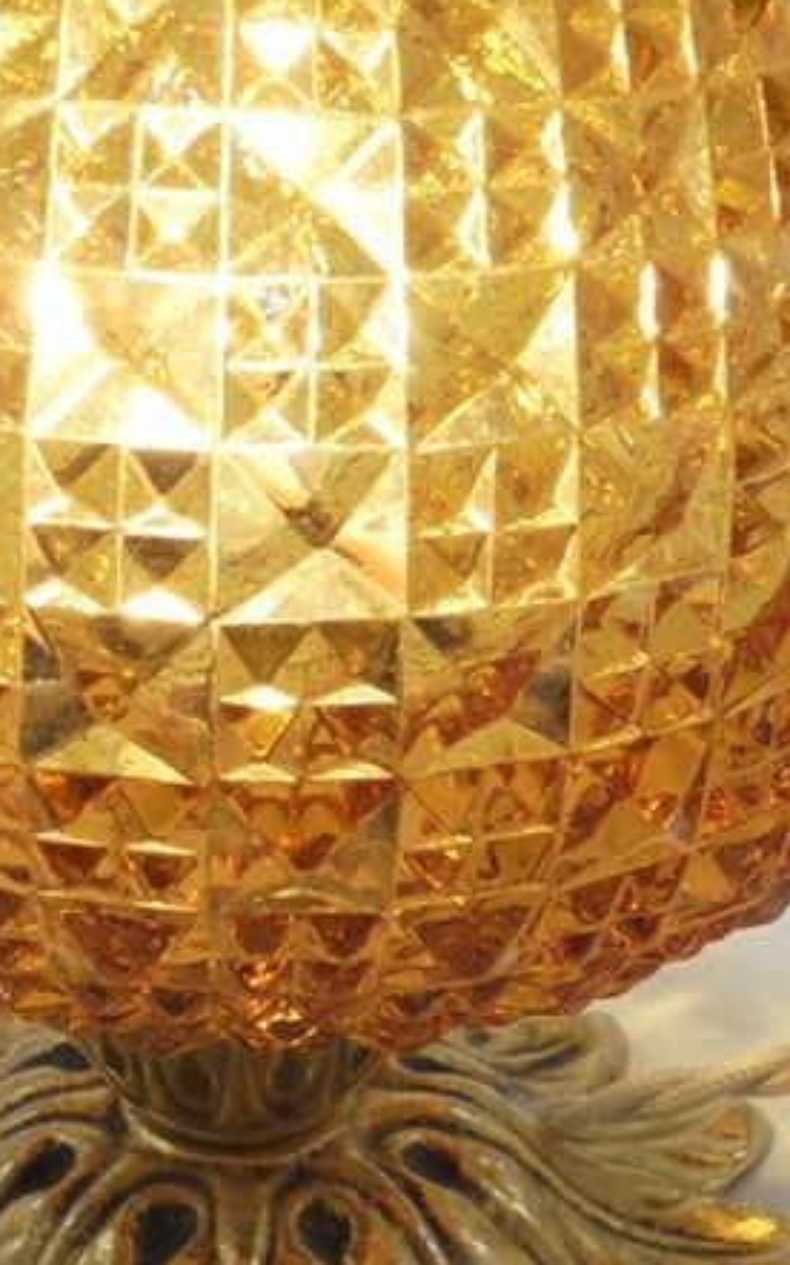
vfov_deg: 25.2
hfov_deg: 15.9
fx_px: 2827
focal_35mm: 82
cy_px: 541
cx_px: 248
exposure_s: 1/125
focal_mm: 6.9
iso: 100
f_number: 4.2
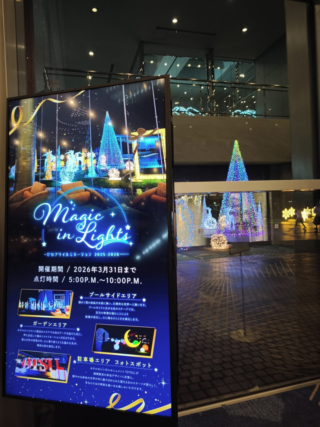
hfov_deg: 58.9
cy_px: 214
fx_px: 283
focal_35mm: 23
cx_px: 160
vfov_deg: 73.9
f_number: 1.6
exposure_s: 1/120
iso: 640
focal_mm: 6.57
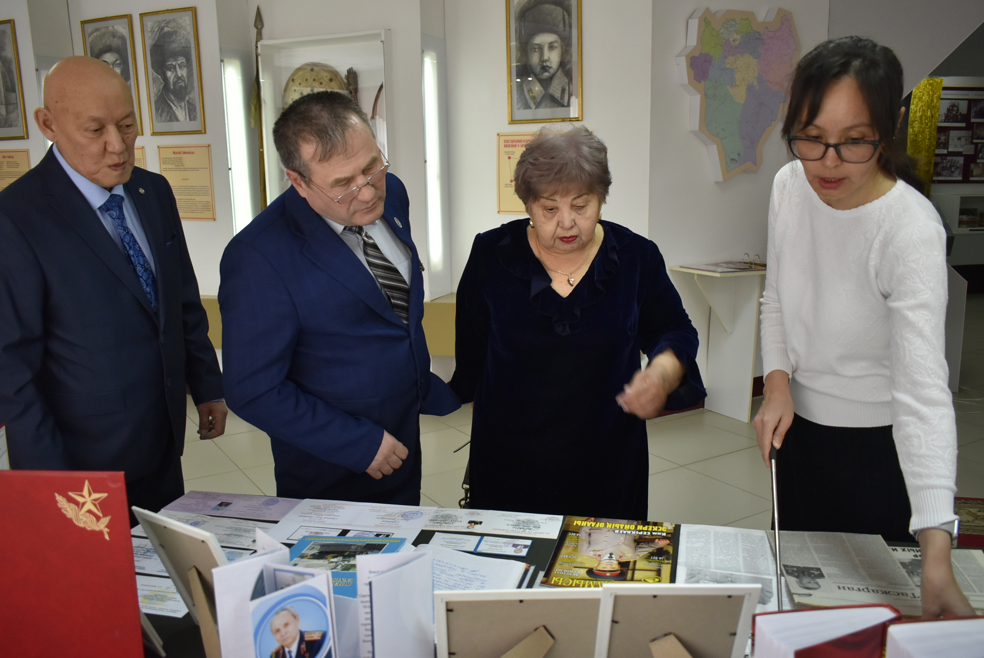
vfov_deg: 43.7
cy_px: 329
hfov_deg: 61.9
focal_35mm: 30
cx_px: 492
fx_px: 821
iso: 800
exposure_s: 1/125
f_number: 3.8
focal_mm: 20
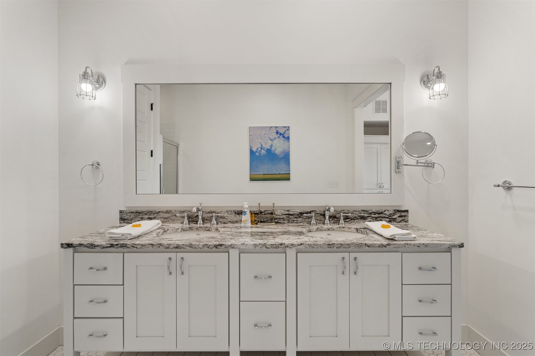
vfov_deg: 73.7
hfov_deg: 96.7
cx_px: 268
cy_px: 178
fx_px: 238
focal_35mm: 16
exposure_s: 1/1.67
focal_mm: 16
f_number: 8
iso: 100
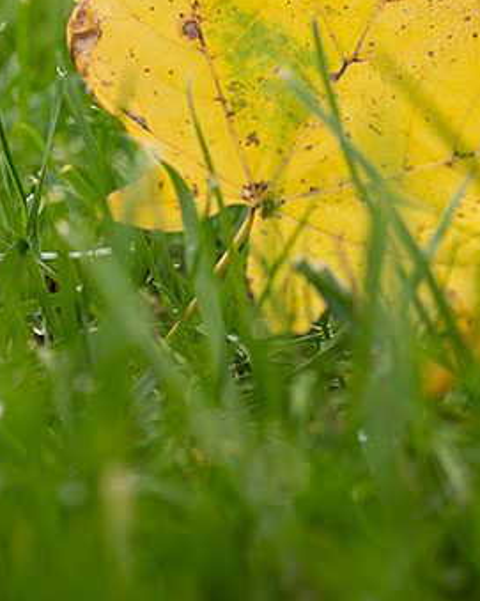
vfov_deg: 19.3
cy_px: 33
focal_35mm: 97
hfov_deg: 15.9
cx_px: 218
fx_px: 1723
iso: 1000
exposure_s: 1/160
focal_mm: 35
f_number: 4
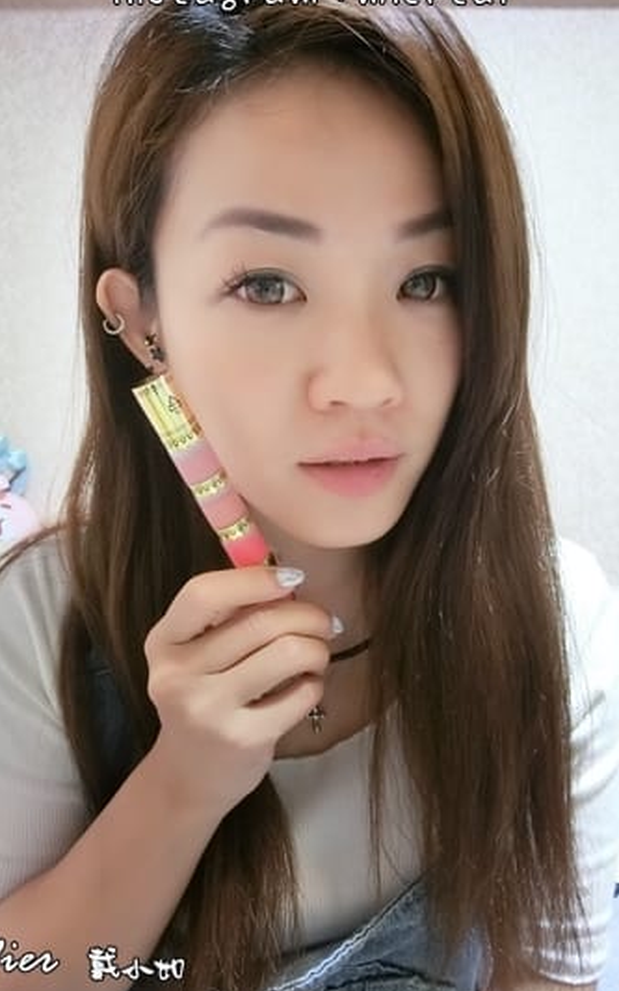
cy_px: 487
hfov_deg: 53.0
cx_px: 321
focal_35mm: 23
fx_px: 621
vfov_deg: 77.2
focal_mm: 4.58
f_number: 2.8
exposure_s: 1/20
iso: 800
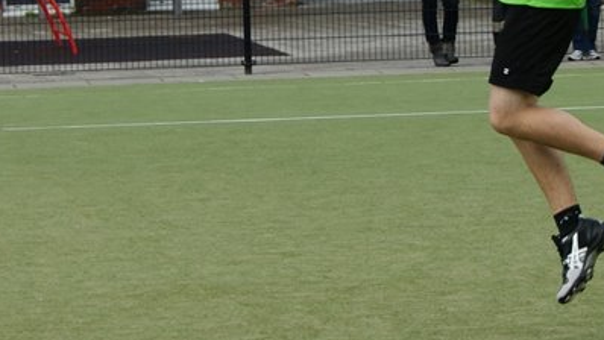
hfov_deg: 12.9
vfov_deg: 7.2
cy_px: -138
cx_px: 96
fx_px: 2652
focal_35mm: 166
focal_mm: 35
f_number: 5
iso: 100
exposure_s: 1/320
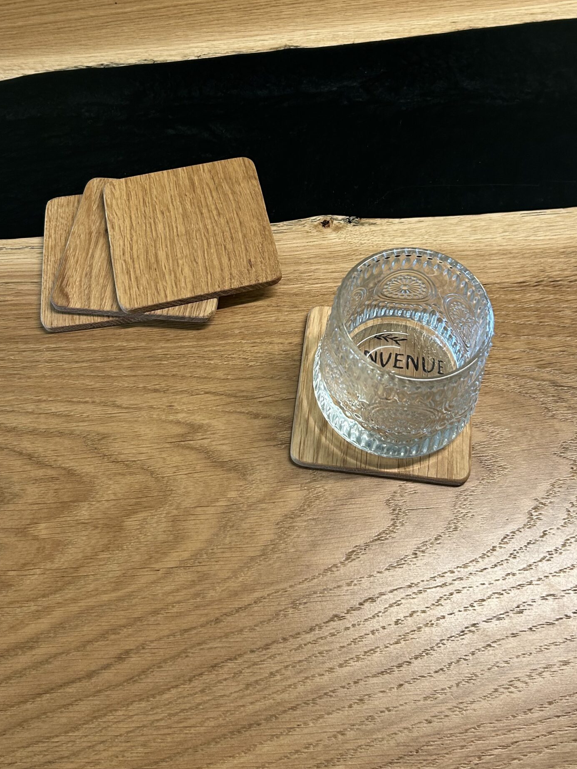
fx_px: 800
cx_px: 300
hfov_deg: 39.7
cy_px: 278
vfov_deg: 50.7
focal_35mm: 36
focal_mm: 5.7
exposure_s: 1/99
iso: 125
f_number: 1.5
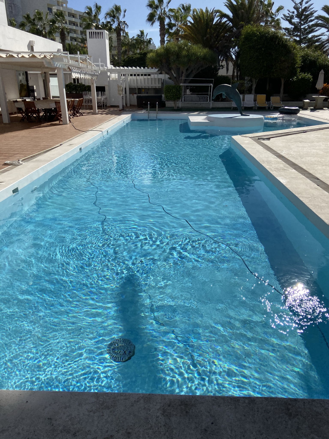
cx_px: 164
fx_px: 329
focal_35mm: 26
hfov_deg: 53.1
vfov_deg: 67.3
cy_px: 220
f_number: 1.8
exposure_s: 1/5780
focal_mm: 4.25
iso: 32
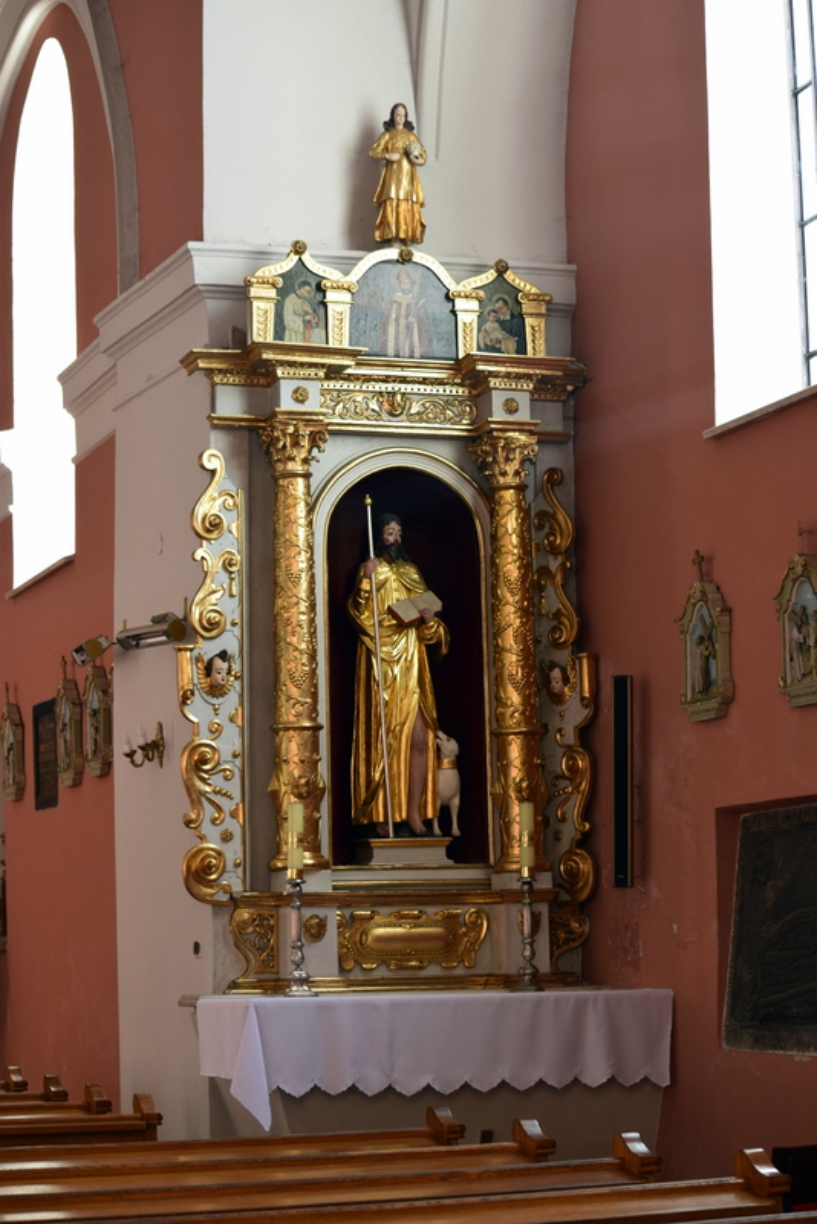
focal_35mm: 82
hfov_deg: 16.6
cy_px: 612
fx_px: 2806
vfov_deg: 24.6
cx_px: 408
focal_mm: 55
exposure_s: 1/20
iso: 400
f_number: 6.3
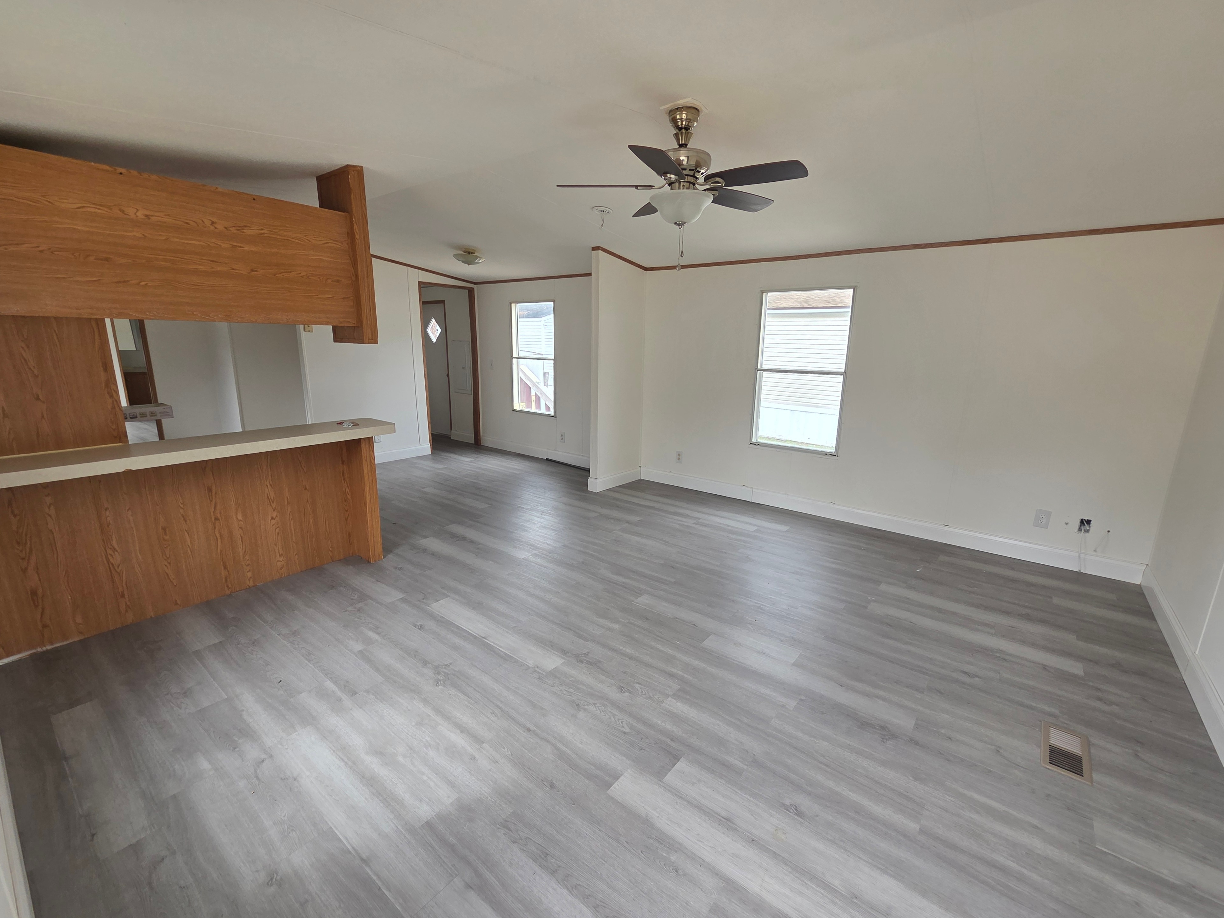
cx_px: 612
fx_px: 460
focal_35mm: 13
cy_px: 459
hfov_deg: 106.2
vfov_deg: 89.9
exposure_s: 1/183
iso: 50
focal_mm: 2.2
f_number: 2.2
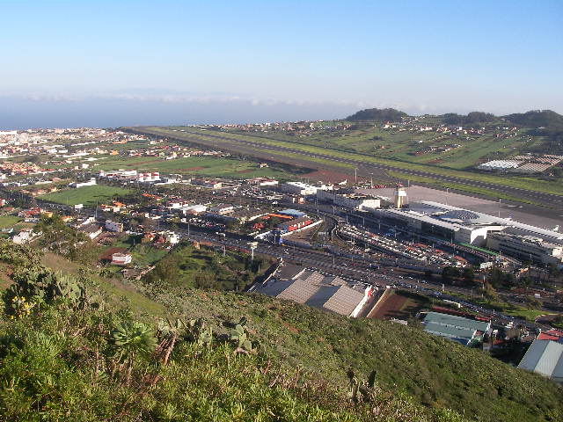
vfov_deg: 37.7
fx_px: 618
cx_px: 282
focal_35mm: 38
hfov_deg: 49.0
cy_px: 211
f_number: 6.6
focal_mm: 6.3
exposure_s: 1/195
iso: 50
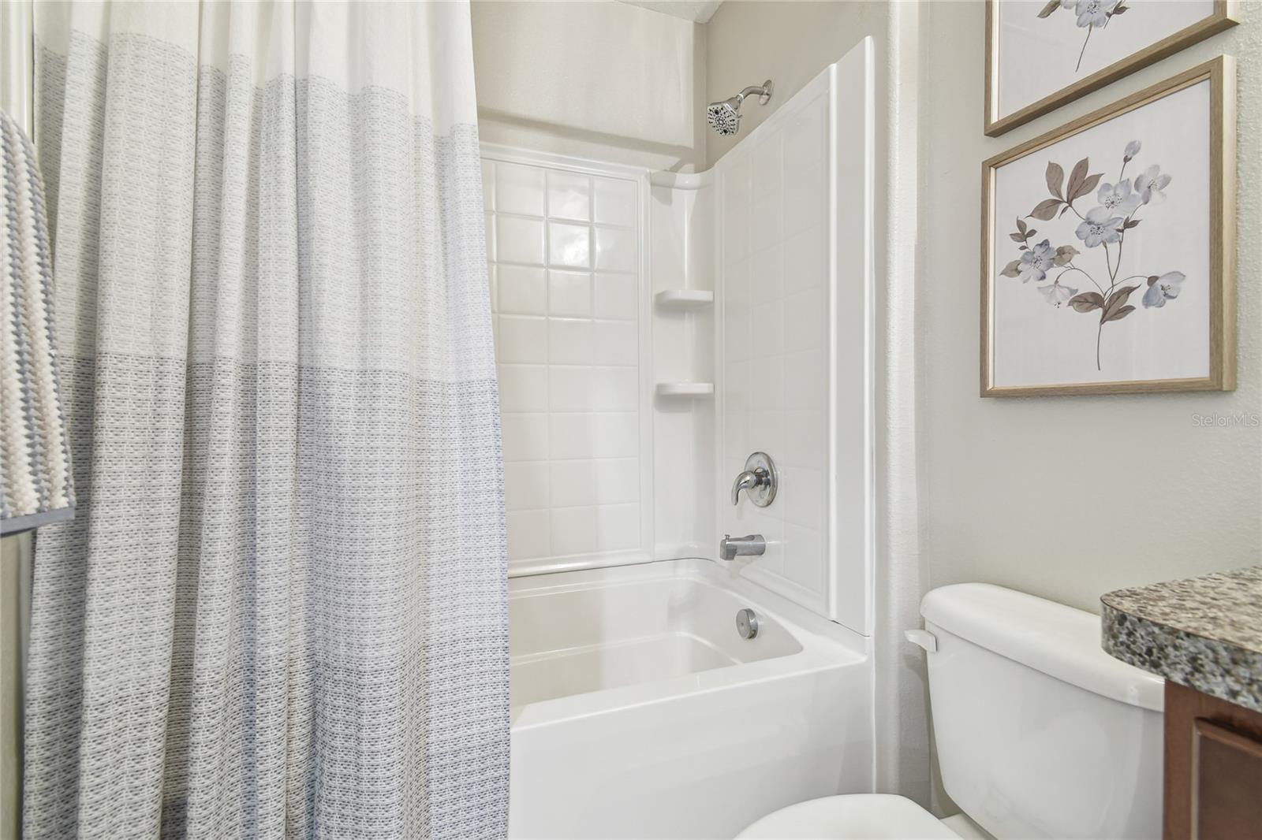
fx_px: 526
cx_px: 631
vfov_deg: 77.3
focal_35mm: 15
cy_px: 420
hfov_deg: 100.4
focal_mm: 10
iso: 100
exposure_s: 1.3
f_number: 7.1
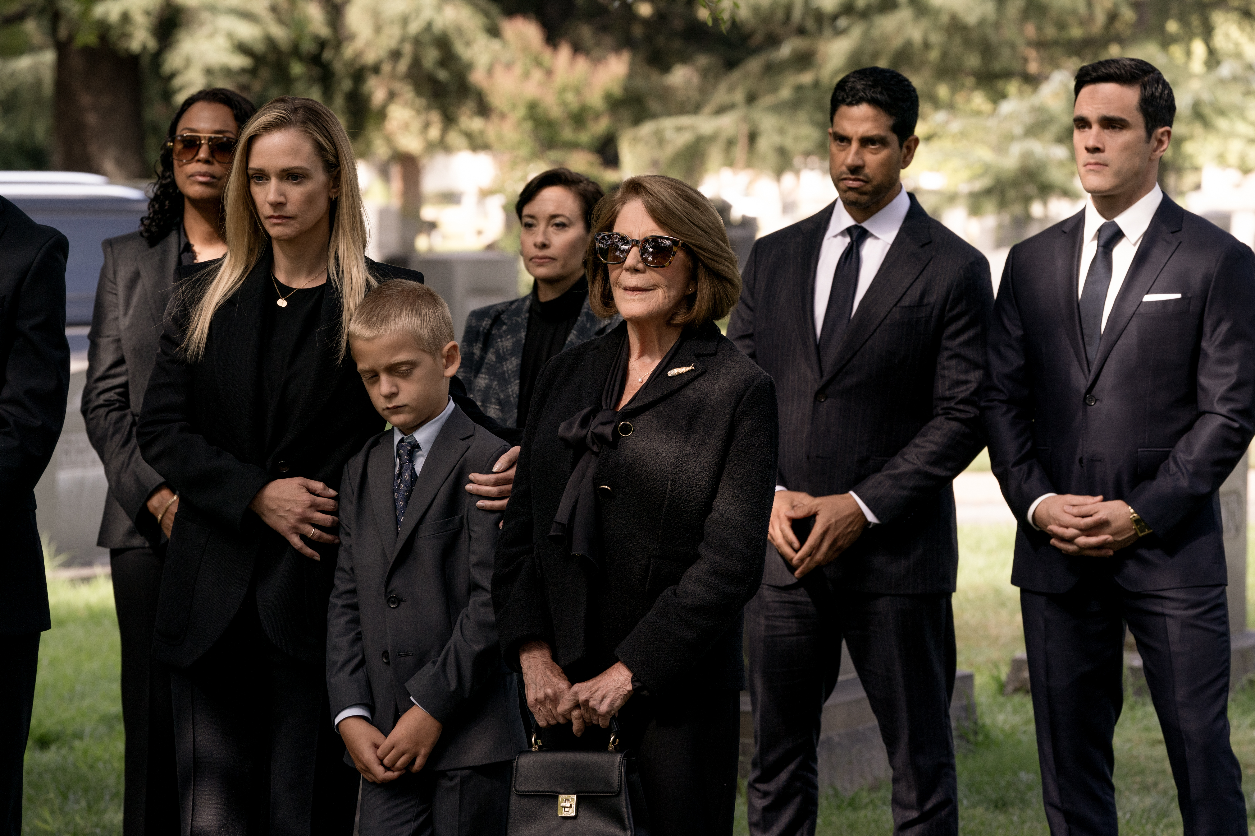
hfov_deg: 11.9
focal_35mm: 173
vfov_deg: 7.9
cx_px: 628
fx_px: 6031
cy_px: 418
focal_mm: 173
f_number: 8
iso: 500
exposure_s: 1/250
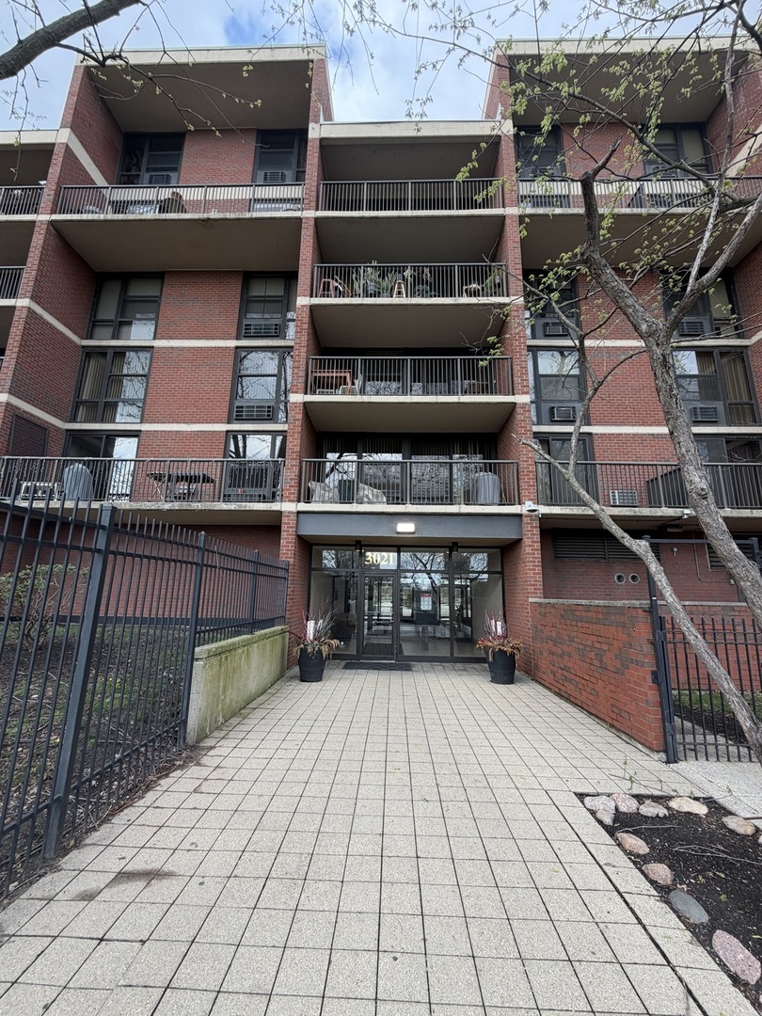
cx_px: 381
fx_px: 411
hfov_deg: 85.7
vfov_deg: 102.1
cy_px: 508
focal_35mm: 14
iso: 40
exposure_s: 1/252
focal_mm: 2.22
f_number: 2.2
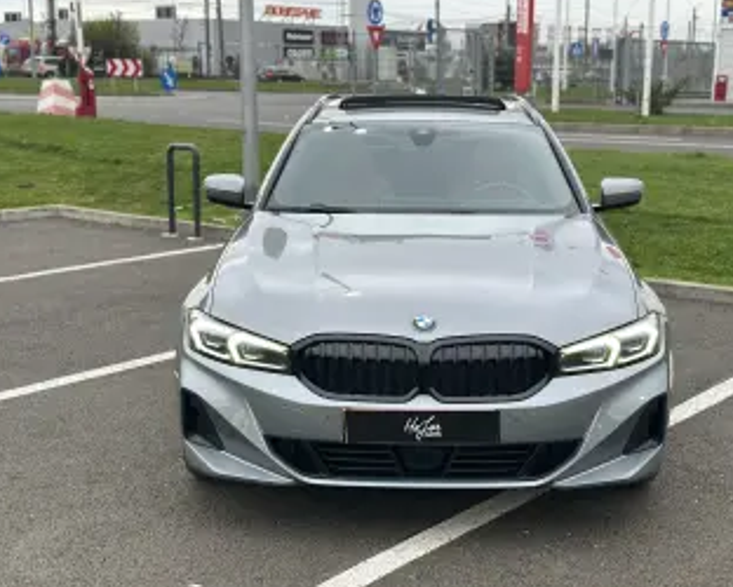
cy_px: 301
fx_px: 1172
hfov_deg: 34.7
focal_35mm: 54
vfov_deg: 28.1
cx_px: 404
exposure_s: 1/98
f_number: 1.78
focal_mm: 6.86
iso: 125
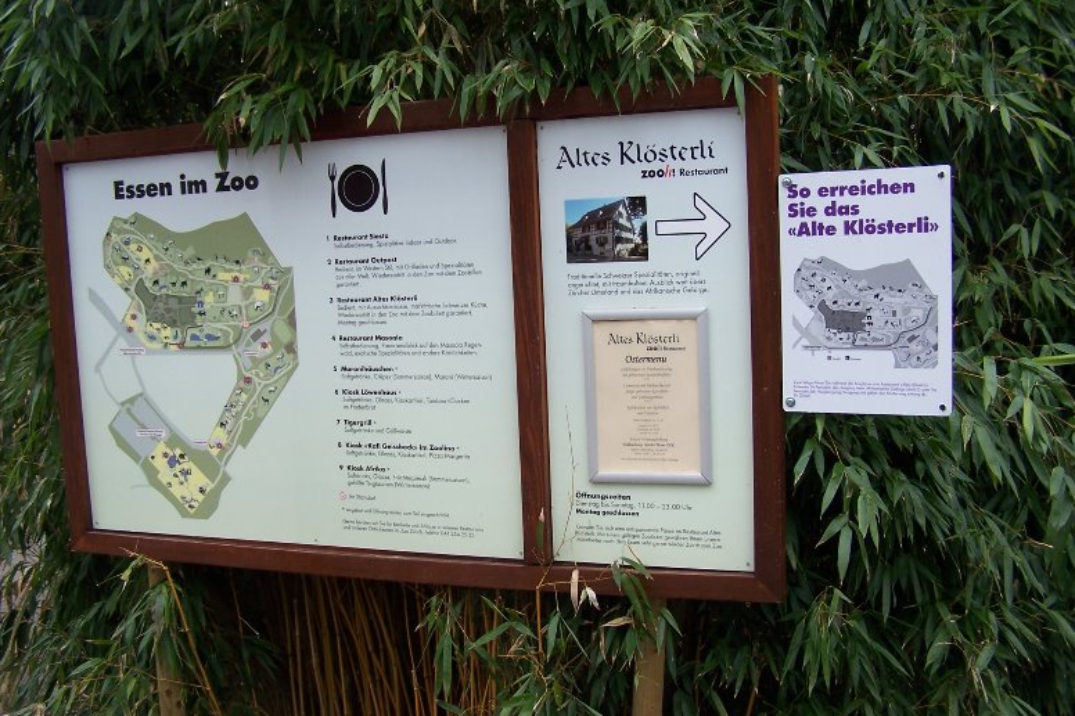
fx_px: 1194
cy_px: 398
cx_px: 533
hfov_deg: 48.5
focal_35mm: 40
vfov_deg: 33.4
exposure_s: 1/200
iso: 80
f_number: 2.8
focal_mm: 6.3
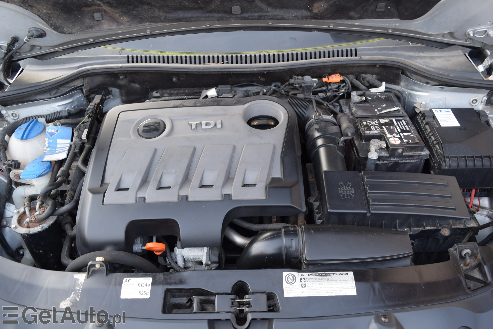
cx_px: 246
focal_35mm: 30
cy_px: 164
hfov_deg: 61.9
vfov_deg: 43.6
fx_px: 411
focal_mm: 20
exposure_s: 1/100
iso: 400
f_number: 5
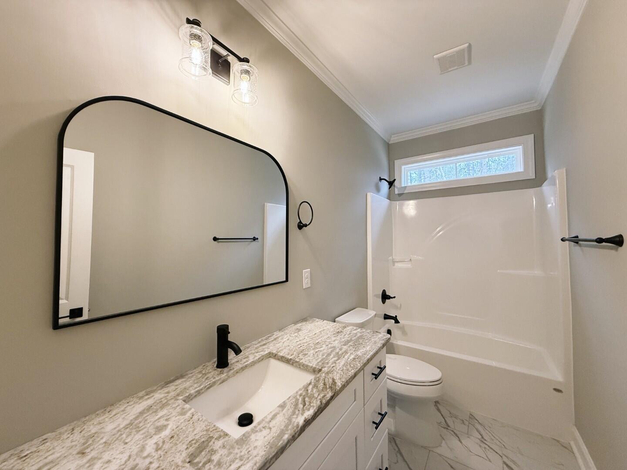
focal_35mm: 14
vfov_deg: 85.7
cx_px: 314
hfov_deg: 102.1
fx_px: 254
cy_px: 235
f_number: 2.2
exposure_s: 1/120
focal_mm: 2.22
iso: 400
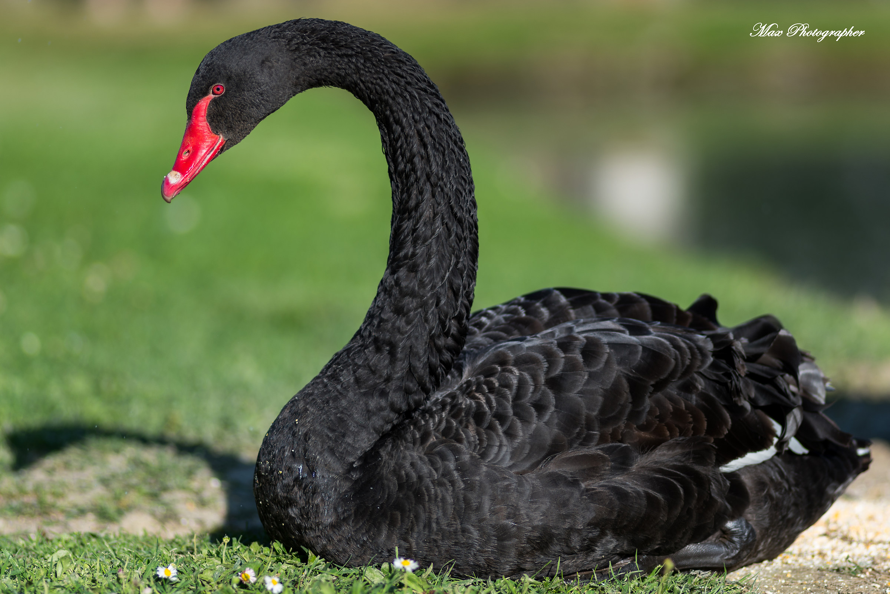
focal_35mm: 180
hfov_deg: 11.4
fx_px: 4451
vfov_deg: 7.6
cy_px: 297
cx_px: 445
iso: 100
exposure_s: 1/1250
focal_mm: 180
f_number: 2.8
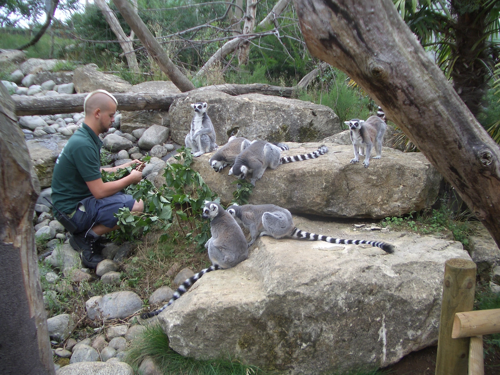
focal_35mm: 35
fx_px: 506
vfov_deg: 40.7
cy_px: 188
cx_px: 250
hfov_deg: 52.6
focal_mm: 5.8
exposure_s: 1/200
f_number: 2.6
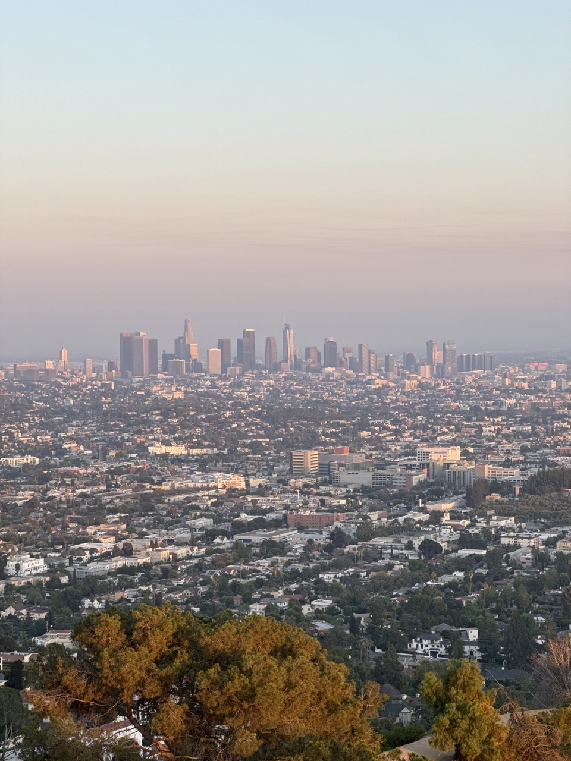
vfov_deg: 25.3
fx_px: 1694
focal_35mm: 77
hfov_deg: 19.1
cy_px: 380
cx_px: 286
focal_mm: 9
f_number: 2.8
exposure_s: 1/121
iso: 25
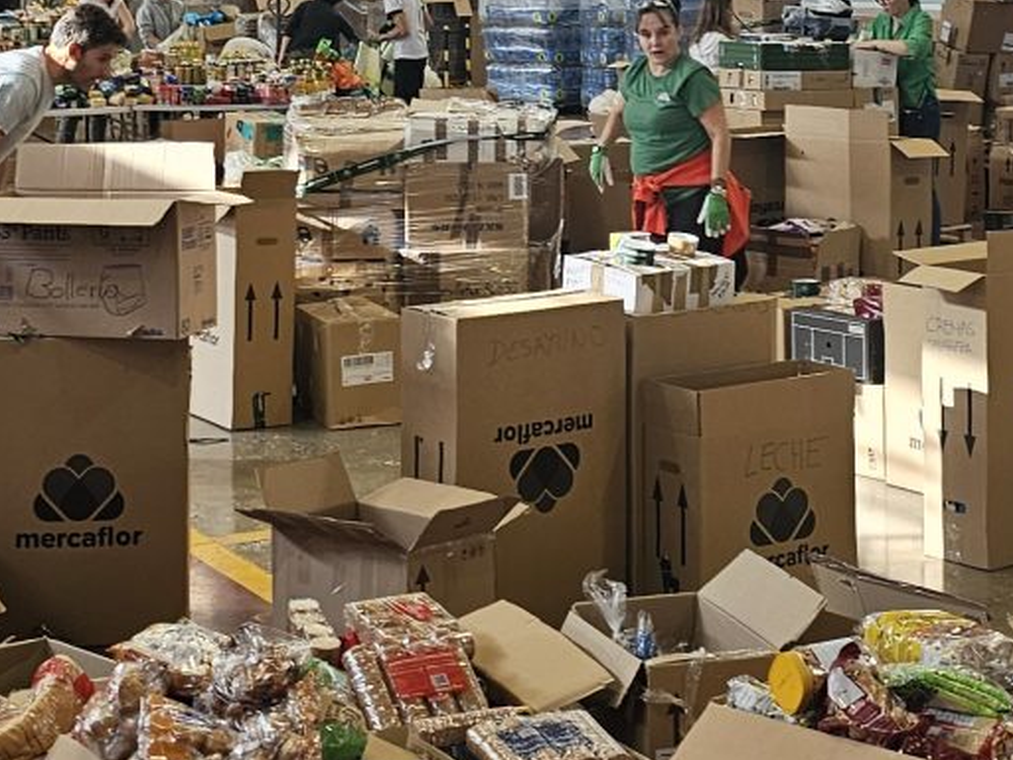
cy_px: -51
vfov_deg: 16.7
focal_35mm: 86
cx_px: 592
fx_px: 2517
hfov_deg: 22.7
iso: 32
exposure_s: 1/100
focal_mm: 6.3
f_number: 1.7
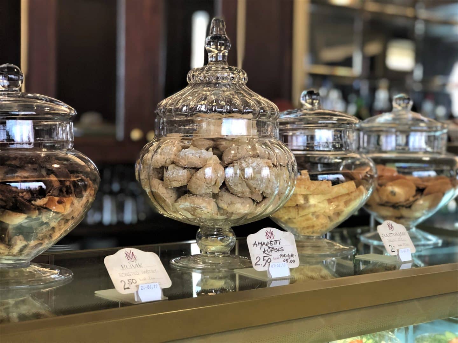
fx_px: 754
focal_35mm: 57
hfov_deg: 33.8
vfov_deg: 25.7
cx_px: 229
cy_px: 172
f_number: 2.8
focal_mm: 6.6
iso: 200
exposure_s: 1/33
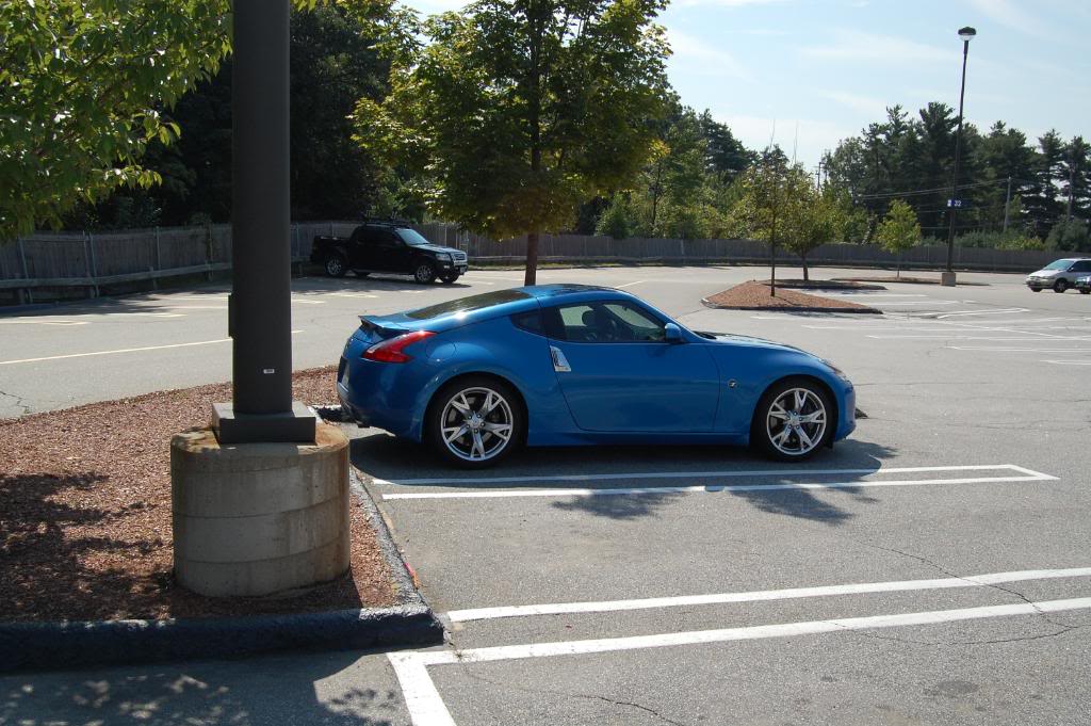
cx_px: 546
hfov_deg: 53.2
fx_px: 1090
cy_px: 363
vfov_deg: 36.8
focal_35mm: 36
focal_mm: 24
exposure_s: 1/250
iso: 400
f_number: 10
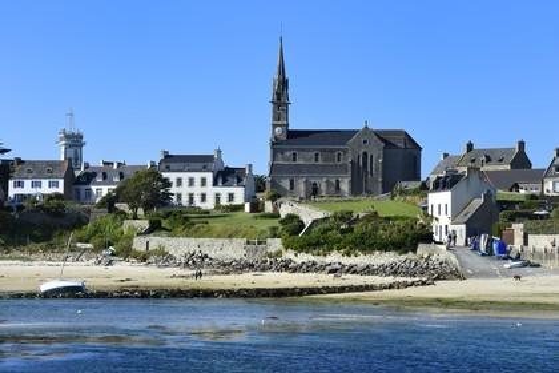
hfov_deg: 16.4
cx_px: 280
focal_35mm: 125
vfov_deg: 11.0
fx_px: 1941
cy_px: 186
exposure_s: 1/320
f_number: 11
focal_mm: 125
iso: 200
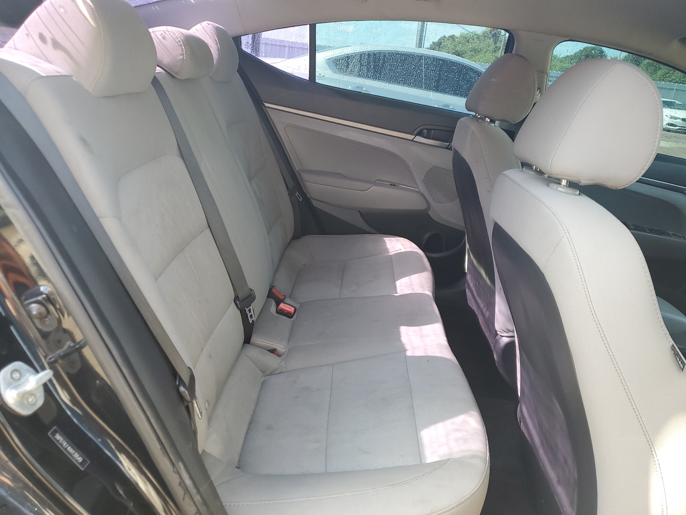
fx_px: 515
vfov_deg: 53.1
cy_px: 258
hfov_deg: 67.3
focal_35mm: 26
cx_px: 343
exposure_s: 1/120
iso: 61
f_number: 1.5
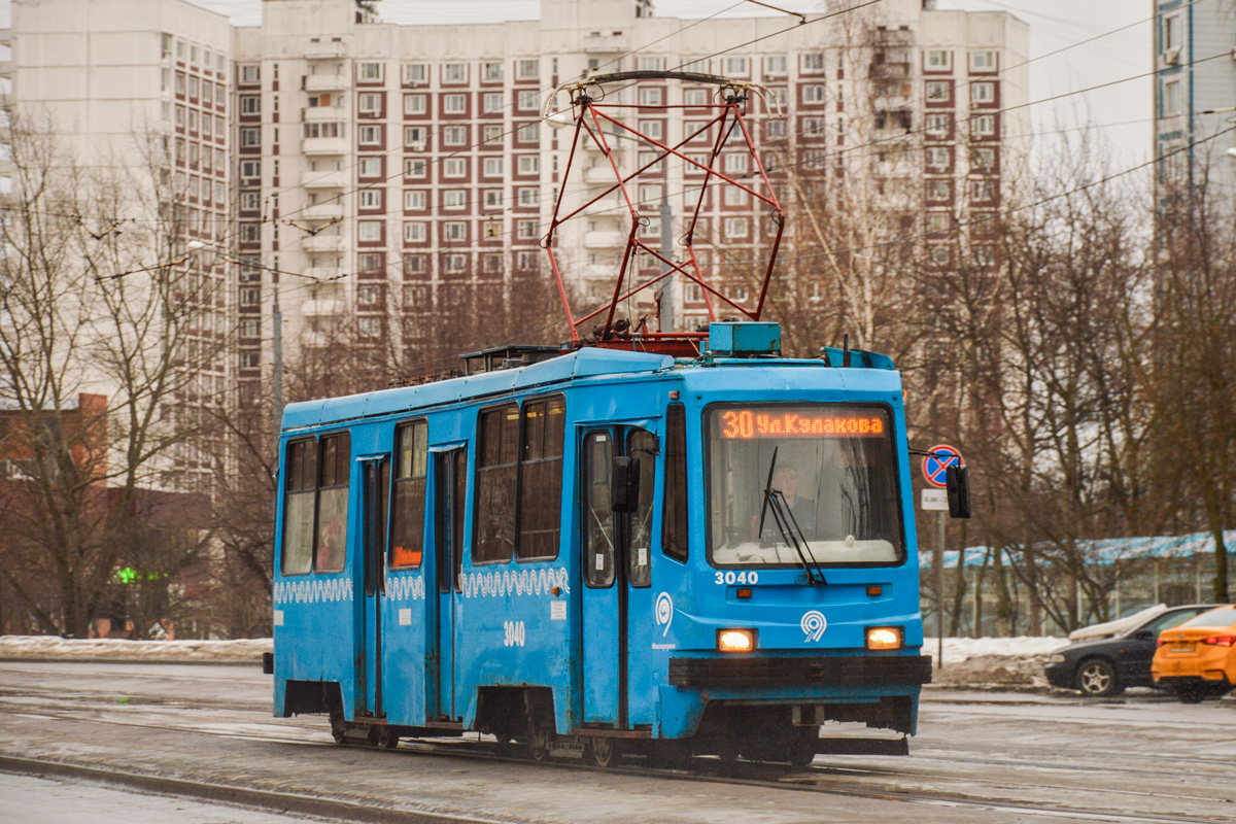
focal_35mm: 142
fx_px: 4892
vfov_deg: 9.6
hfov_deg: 14.4
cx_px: 618
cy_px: 412
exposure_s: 1/160
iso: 200
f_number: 6.3
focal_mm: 95
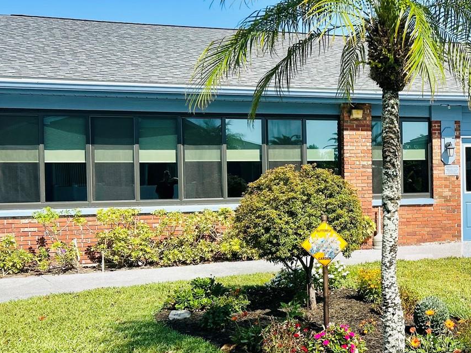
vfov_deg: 29.7
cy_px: 187
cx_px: 407
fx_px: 667
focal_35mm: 49
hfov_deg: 36.9
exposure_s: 1/3968
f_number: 1.5
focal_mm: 5.7
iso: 50
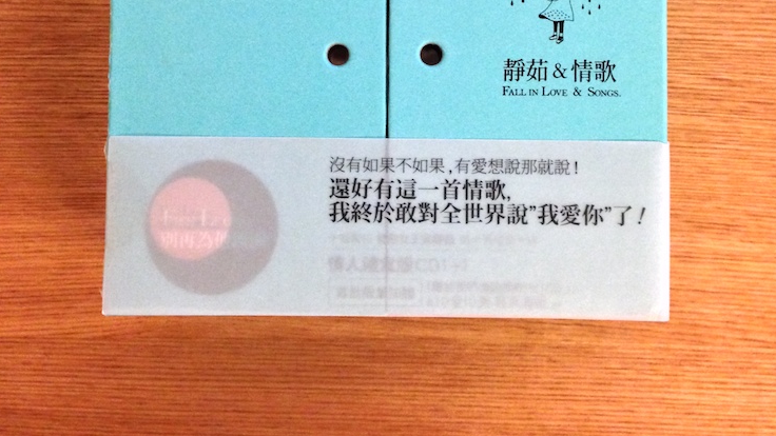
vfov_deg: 23.3
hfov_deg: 41.3
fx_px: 1029
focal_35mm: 50
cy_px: 44
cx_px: 402
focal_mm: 4.12
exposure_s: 1/15
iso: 500
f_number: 2.4
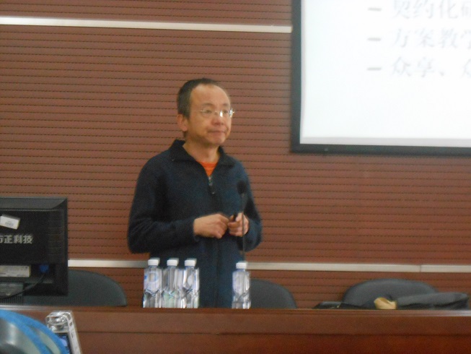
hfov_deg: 16.5
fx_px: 1619
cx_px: 236
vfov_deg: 12.5
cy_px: 177
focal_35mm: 119
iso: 800
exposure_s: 1/13
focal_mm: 21.2
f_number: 5.5
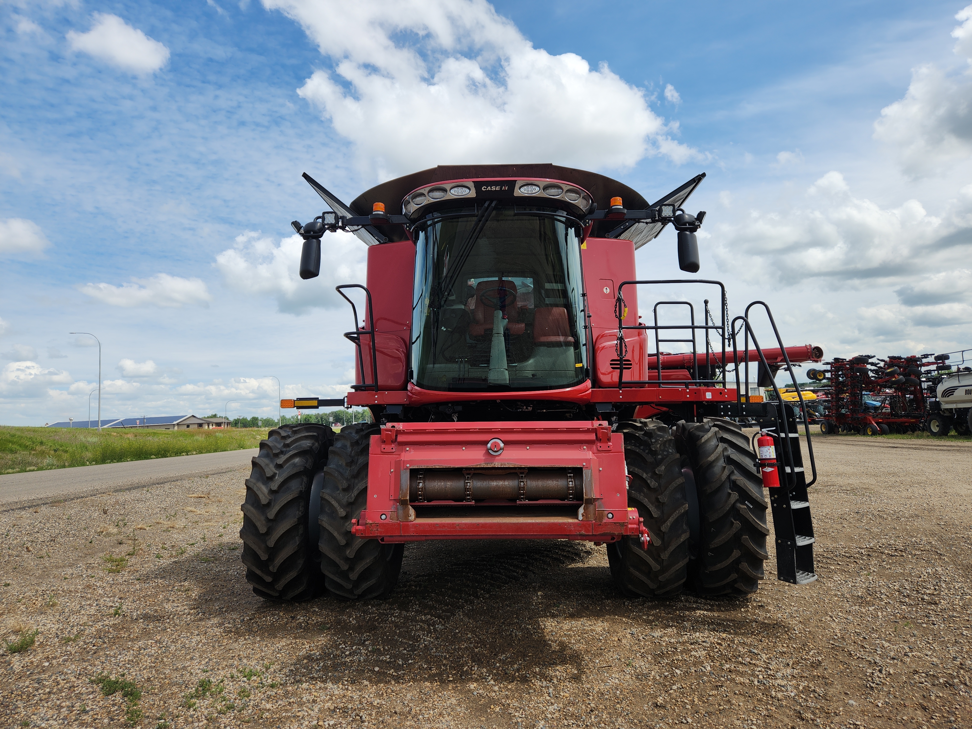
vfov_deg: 58.9
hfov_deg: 73.9
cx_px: 486
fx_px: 646
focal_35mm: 23
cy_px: 364
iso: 20
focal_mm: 5.4
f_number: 1.8
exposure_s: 1/1824
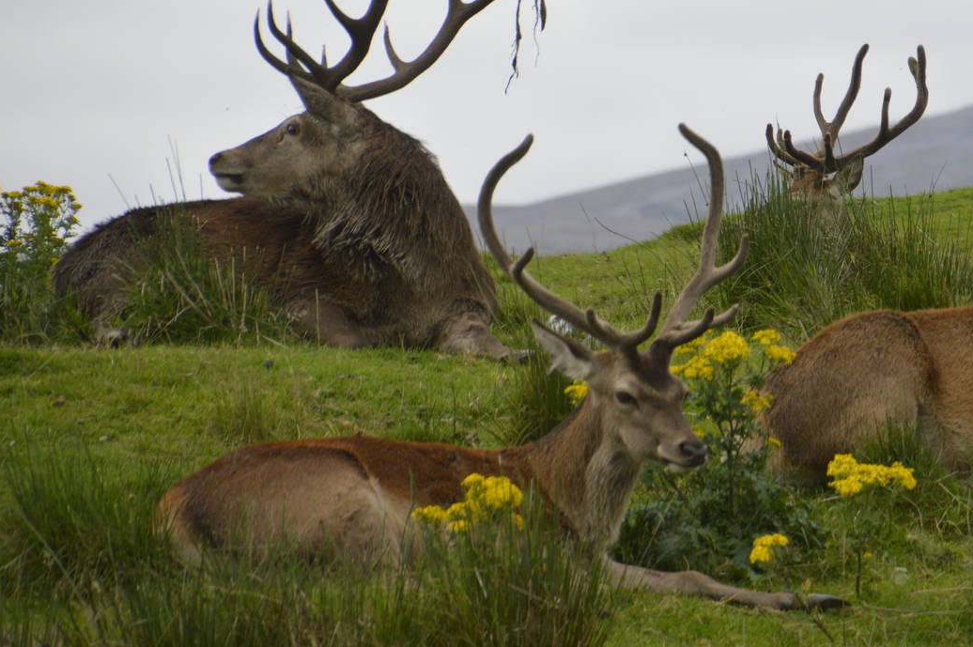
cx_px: 697
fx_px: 11579
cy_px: 176
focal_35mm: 429
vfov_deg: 3.2
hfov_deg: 4.8
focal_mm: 185
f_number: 6.3
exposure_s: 1/500
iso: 640
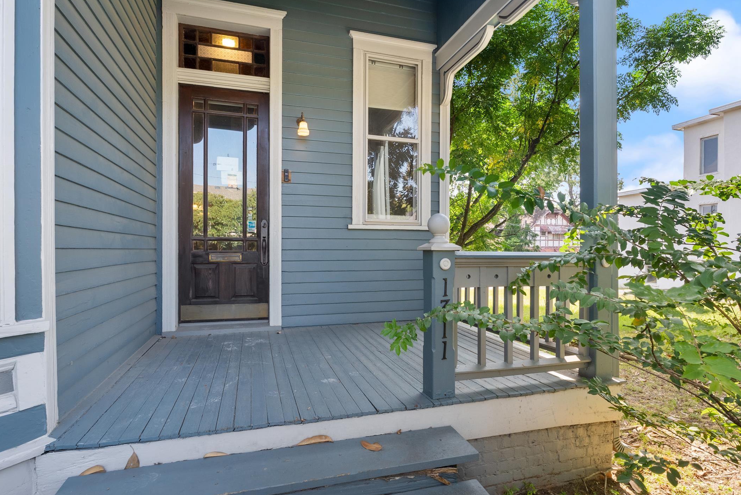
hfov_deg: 86.9
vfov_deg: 64.6
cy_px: 256
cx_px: 364
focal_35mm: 19
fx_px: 391
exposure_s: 1/100
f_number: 9
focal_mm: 16
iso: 640
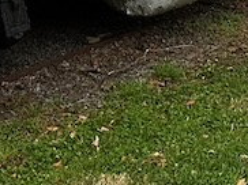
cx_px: 208
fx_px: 1209
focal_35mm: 169
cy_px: -261
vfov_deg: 8.1
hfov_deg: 11.7
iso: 80
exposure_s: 1/486
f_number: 1.78
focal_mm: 6.86
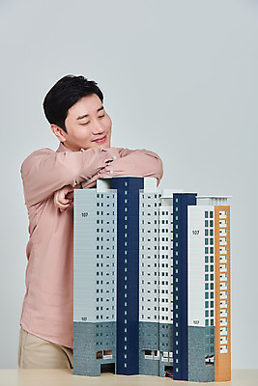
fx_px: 1504
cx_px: 129
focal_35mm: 140
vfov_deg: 14.6
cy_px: 193
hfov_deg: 9.8
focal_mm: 140
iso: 100
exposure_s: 1/125
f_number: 13
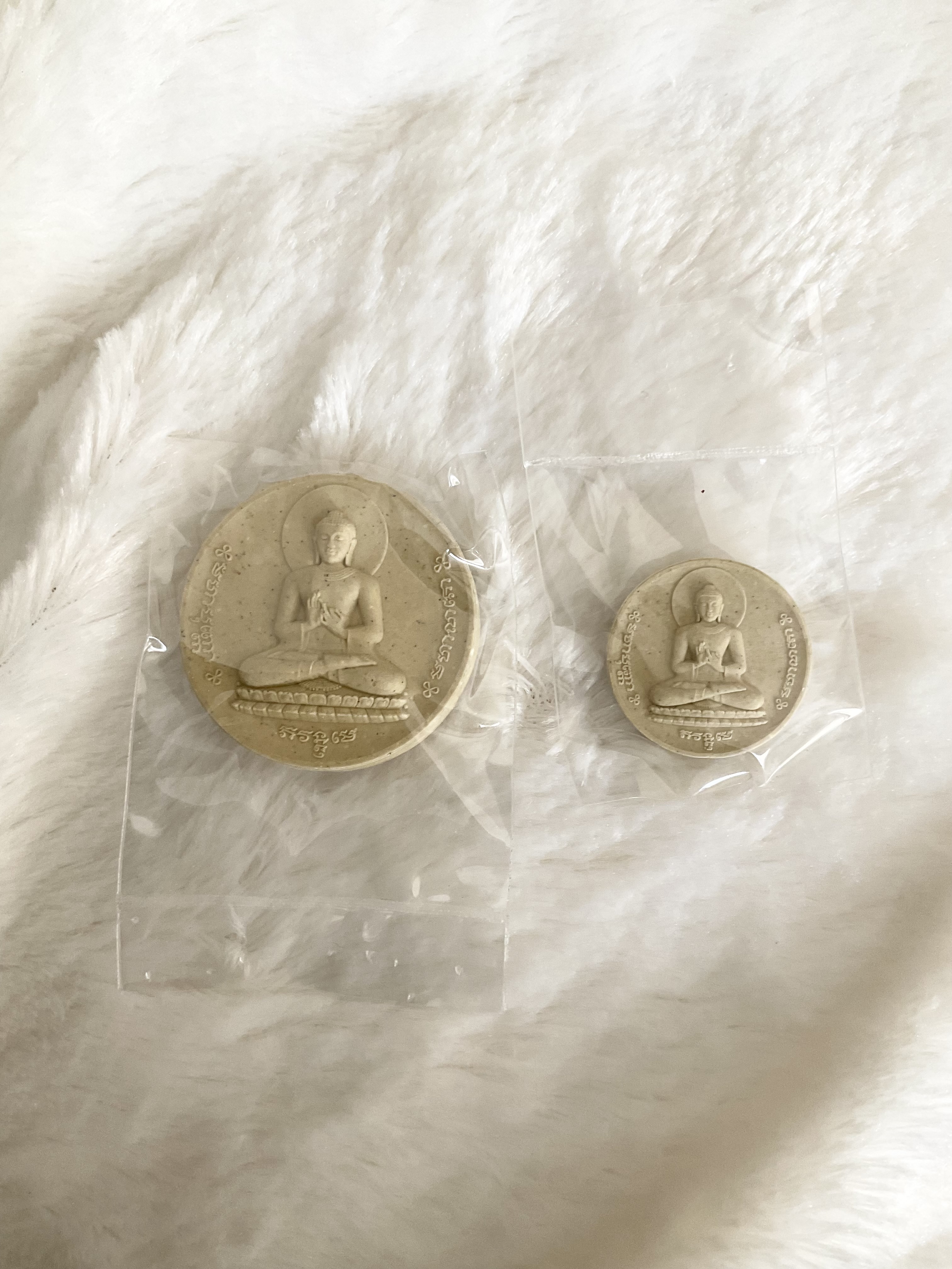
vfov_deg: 61.7
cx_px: 476
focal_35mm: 29
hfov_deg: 48.2
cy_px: 634
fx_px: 1063
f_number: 1.8
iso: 100
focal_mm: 3
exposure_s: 1/50
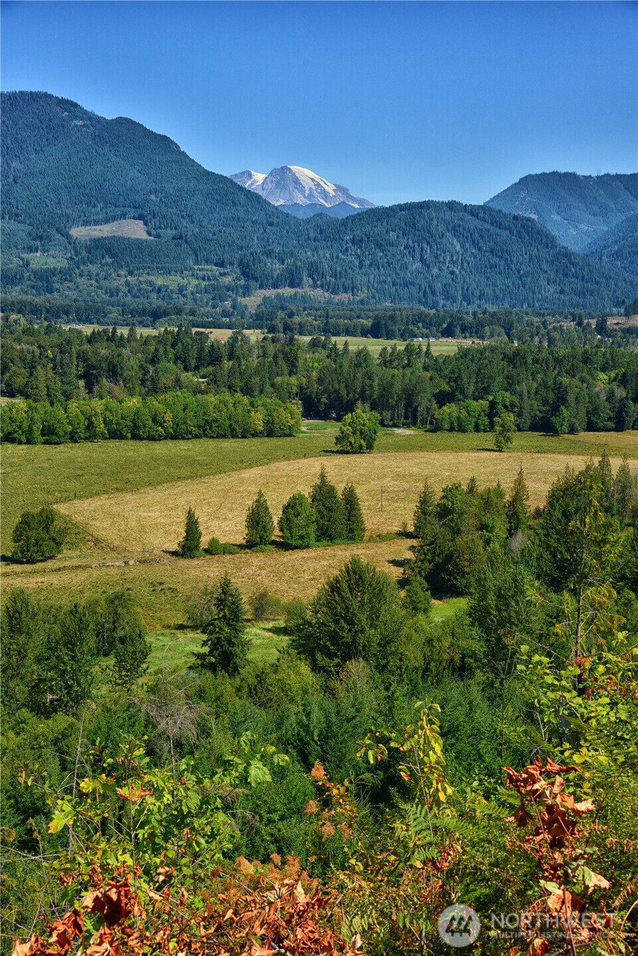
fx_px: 1274
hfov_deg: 28.1
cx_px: 319
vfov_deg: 41.1
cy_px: 478
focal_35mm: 48
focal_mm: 48
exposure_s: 1/400
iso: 200
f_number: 11
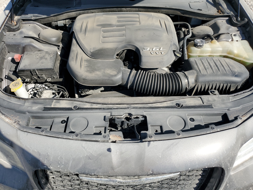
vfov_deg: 53.1
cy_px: 95
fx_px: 190
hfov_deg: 67.3
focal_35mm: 26
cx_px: 126
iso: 50
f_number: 1.5
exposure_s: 1/2000
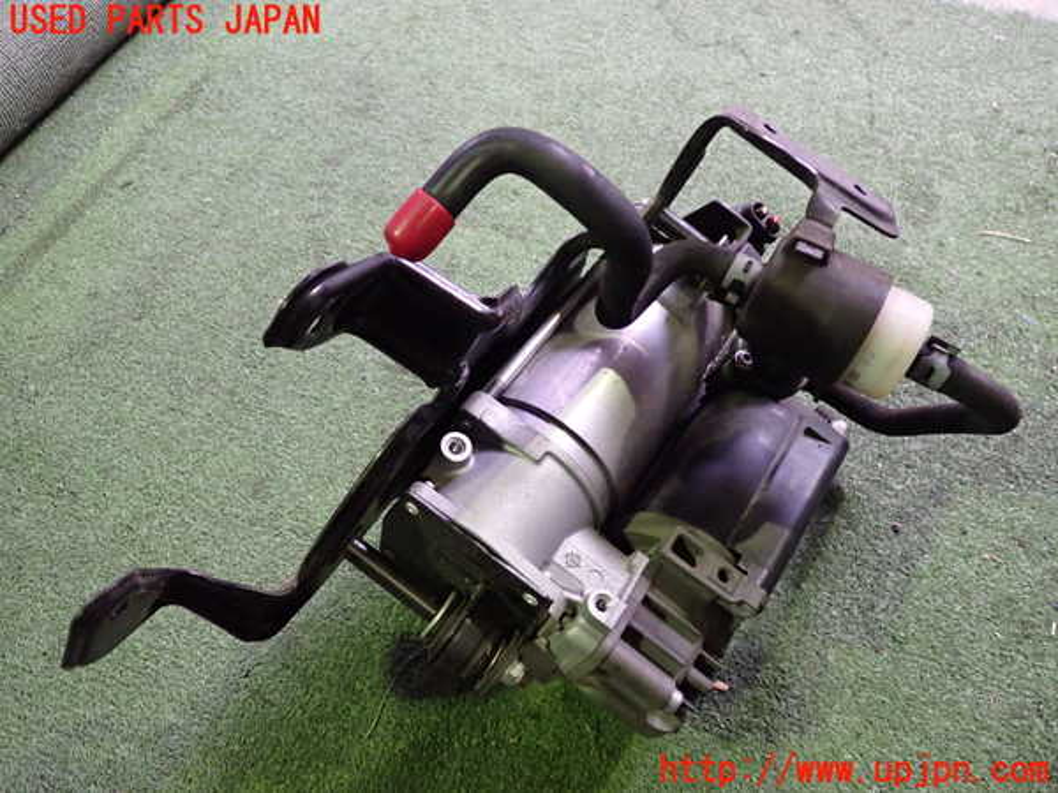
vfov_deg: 46.8
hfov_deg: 60.0
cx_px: 529
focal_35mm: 30
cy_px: 396
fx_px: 917
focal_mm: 5.4
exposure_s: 1/30
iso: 800
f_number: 2.3
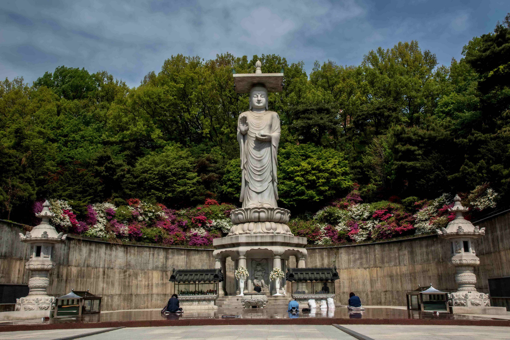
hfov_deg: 54.4
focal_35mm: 35
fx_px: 496
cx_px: 255
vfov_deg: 37.9
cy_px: 170
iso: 100
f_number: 16
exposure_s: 1/100
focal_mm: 35
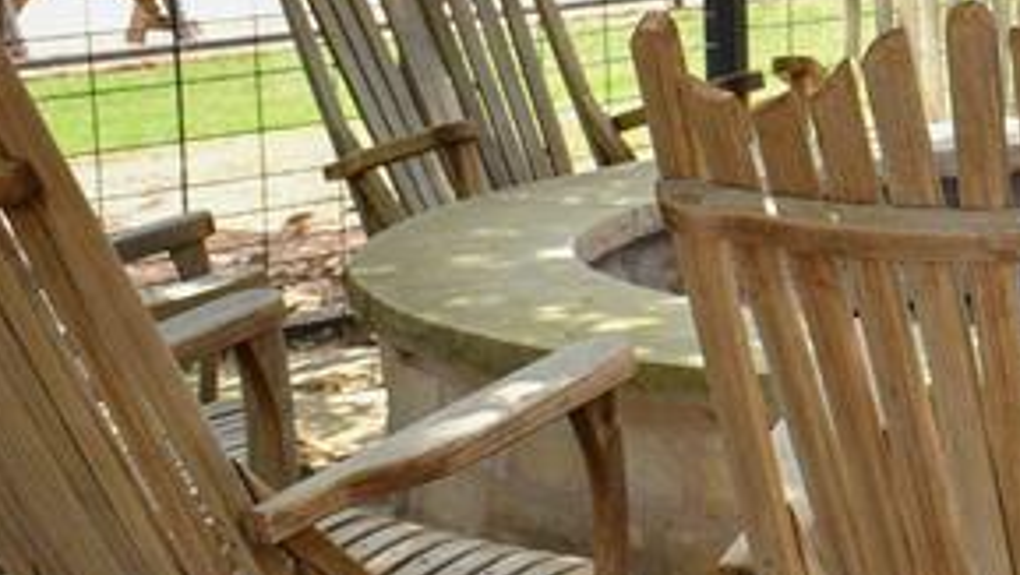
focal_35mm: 117
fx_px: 3163
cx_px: 1214
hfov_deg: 17.5
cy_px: 138
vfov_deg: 10.4
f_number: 5.6
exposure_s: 1/1250
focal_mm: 21
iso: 1000
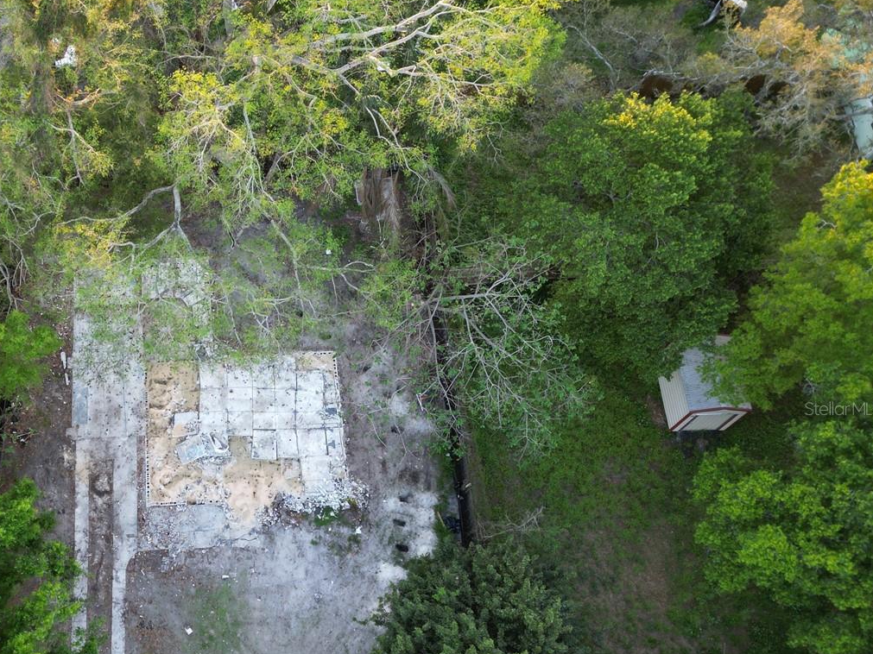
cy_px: 408
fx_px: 958
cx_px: 195
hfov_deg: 46.8
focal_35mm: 38
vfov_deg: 37.5
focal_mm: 6.72
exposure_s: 1/50
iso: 110
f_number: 1.7
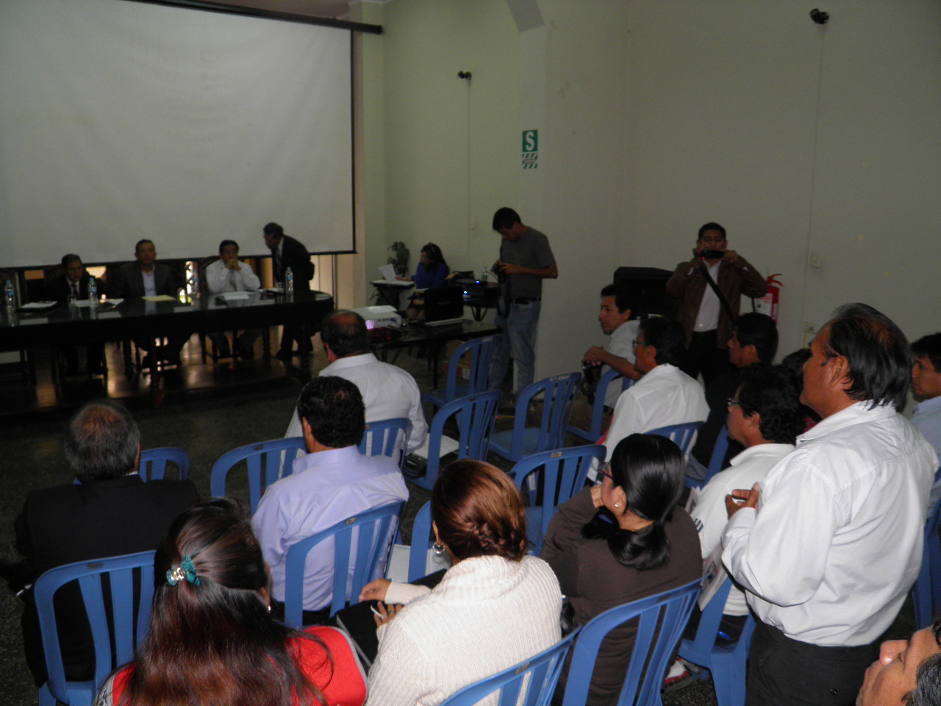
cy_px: 353
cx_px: 470
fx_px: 761
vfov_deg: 49.7
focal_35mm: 28
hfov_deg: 63.4
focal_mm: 4.9
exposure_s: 1/30
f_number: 2.8
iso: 100
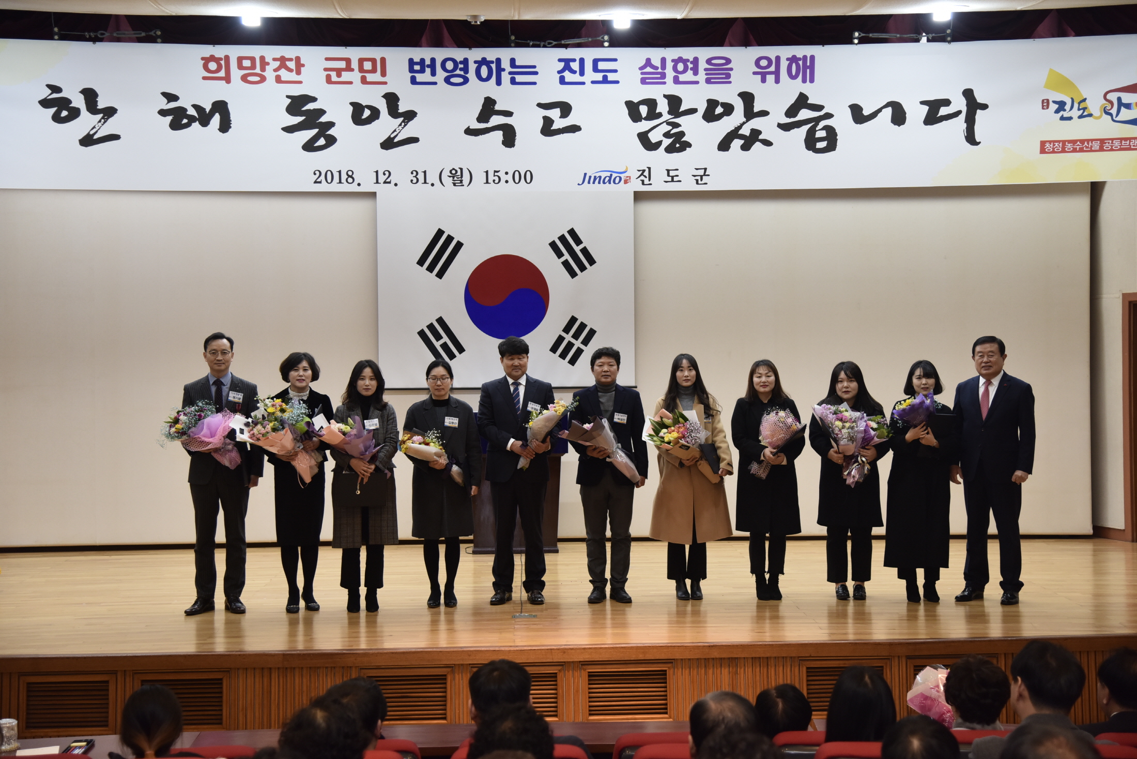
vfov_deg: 24.6
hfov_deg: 36.2
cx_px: 568
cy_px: 380
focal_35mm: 55
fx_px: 1737
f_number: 4
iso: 800
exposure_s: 1/125
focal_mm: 55
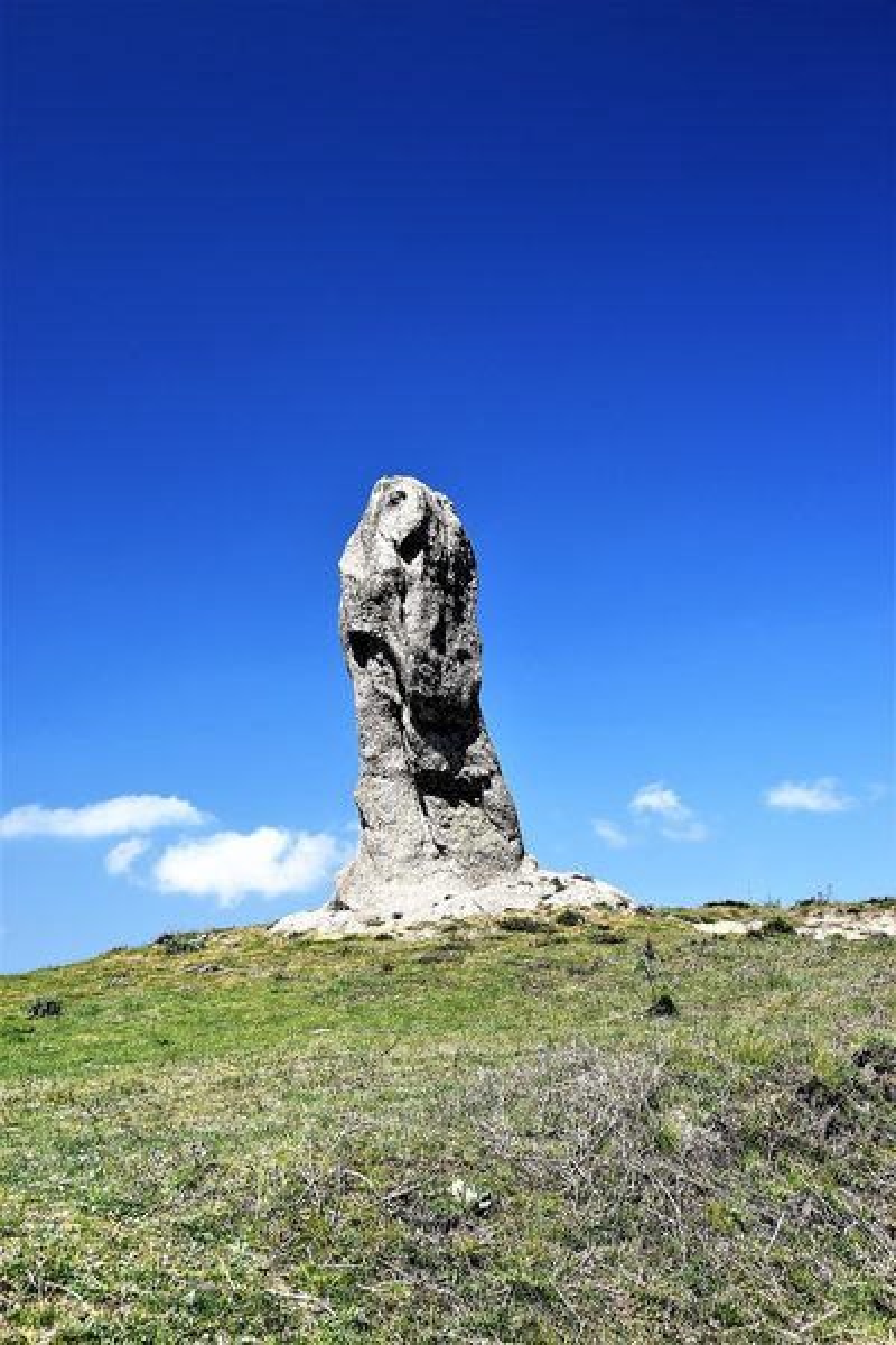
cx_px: 448
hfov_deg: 31.9
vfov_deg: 46.4
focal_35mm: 42
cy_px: 672
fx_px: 1568
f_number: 8
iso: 360
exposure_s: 1/250
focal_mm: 28
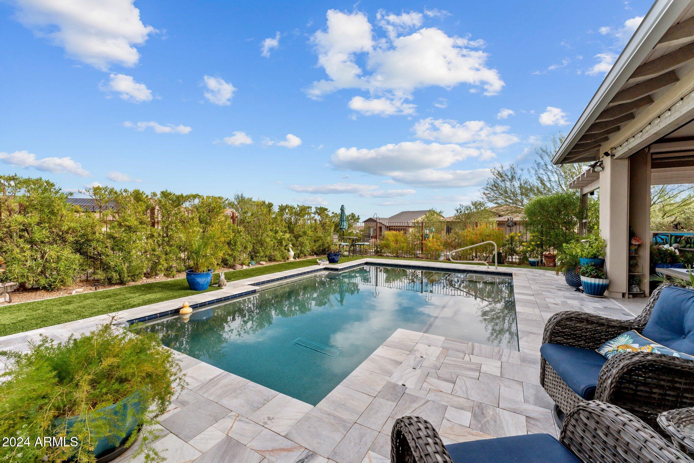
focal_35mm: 15
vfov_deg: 78.4
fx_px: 283
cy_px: 232
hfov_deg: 101.5
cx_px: 347
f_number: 8
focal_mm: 14.7
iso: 320
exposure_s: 1/1000
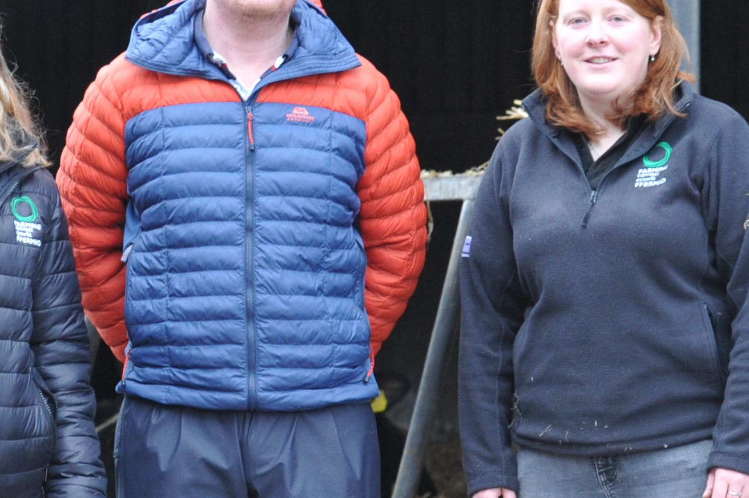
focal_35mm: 227
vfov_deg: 6.0
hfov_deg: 9.1
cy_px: 475
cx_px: 155
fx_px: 4720
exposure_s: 1/100
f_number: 5.6
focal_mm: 70
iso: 1400
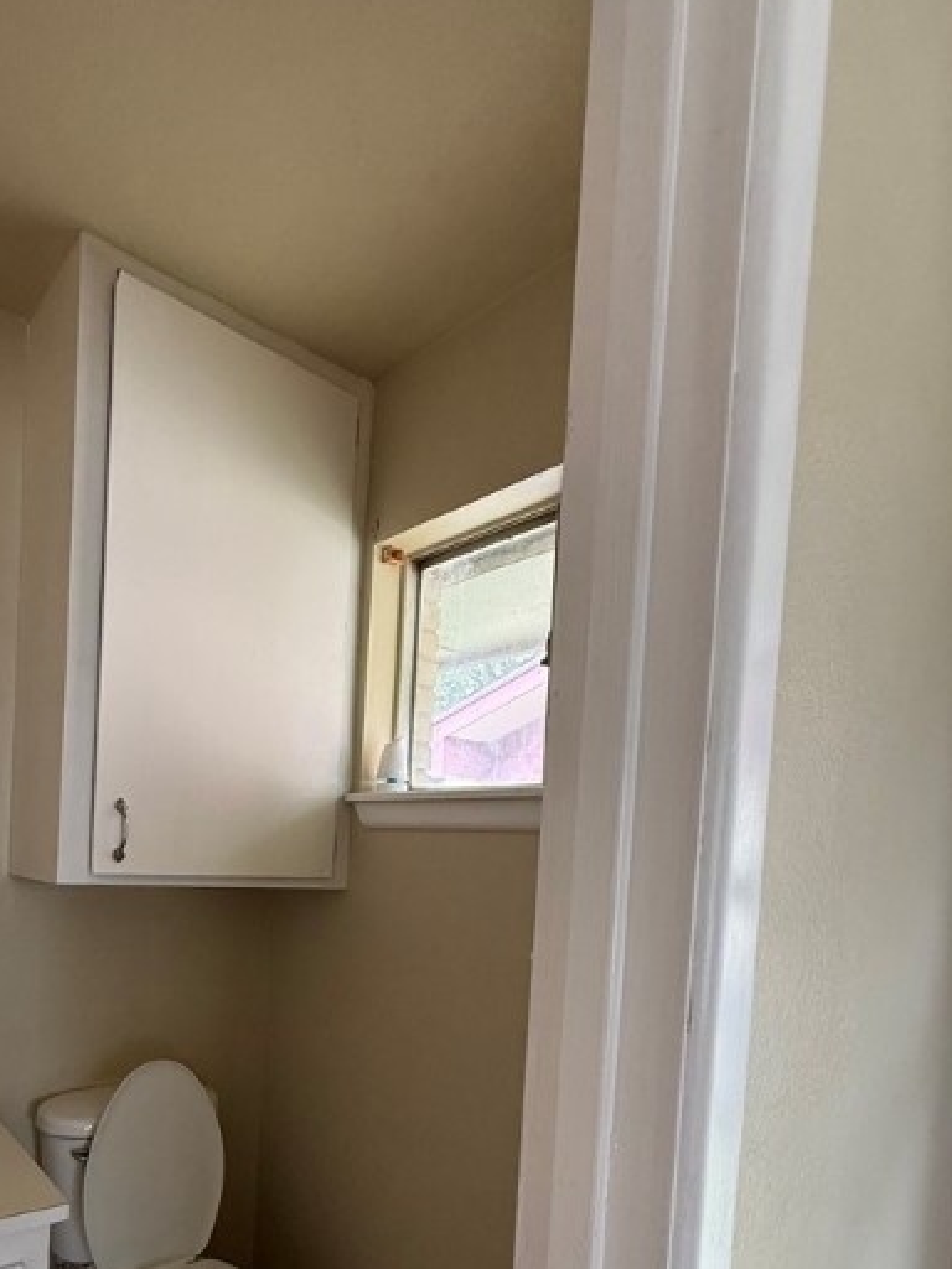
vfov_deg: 75.6
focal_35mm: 21
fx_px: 770
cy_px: 880
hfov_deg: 60.9
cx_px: 273
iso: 320
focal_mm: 2.22
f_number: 2.2
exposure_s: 1/99
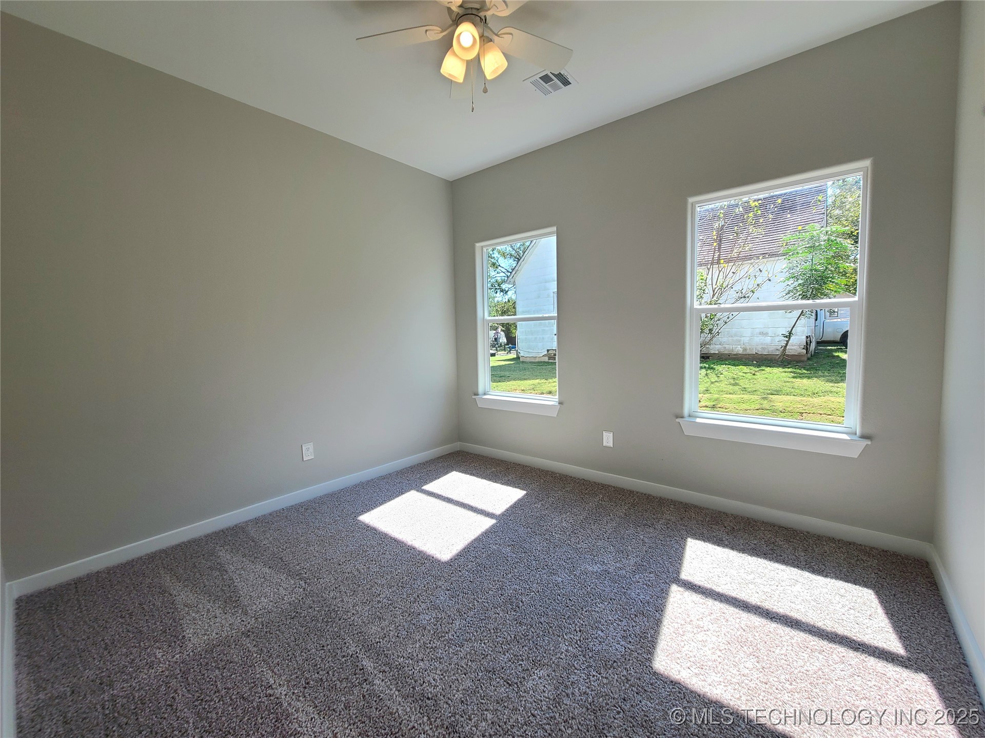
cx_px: 492
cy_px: 369
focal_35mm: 13
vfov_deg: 89.9
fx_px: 370
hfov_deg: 106.2
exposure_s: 1/357
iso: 64
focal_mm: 2.2
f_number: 2.2
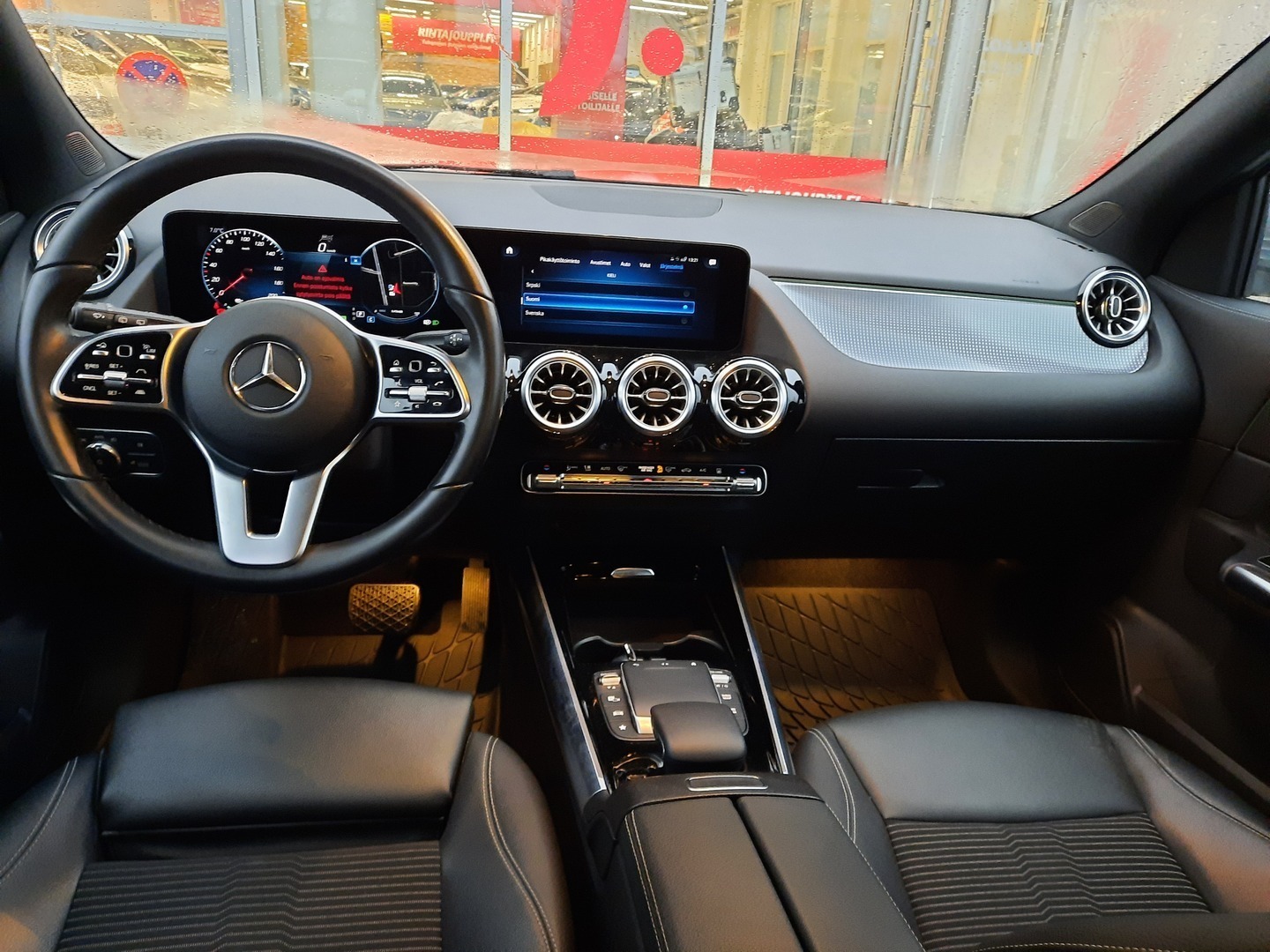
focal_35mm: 25
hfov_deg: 69.4
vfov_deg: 54.9
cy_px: 476
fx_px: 917
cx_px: 635
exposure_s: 1/25
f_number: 2
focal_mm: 4.6
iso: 800
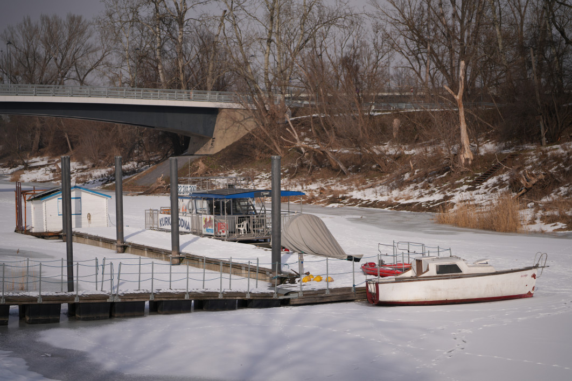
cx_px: 286
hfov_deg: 24.8
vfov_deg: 16.7
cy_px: 190
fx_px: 1303
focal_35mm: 82
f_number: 2.8
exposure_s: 1/4000
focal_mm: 82
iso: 100
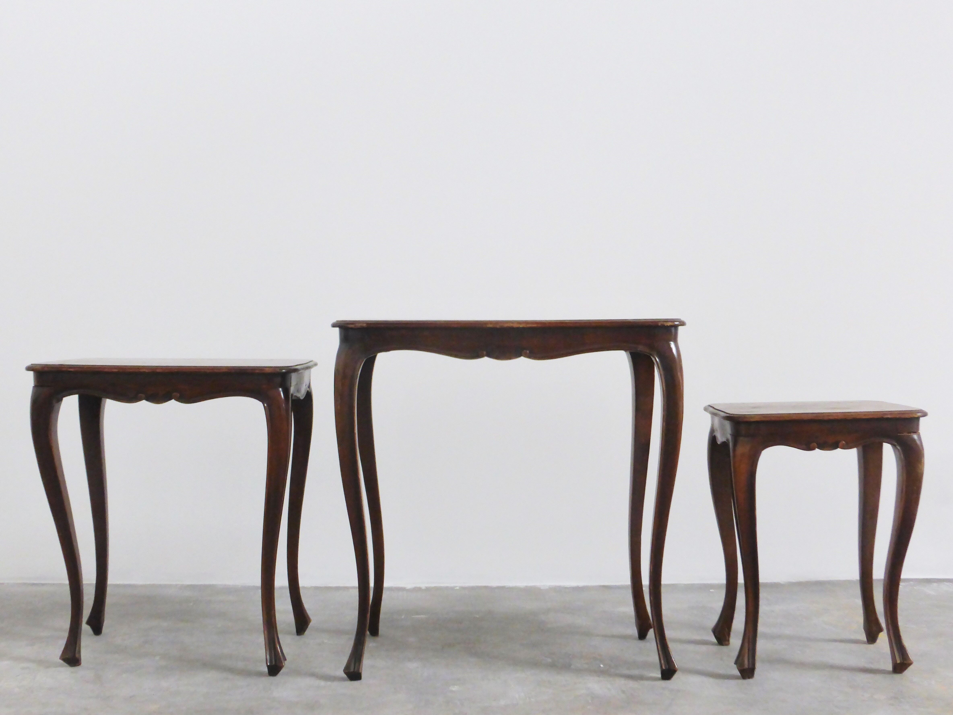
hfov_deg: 46.8
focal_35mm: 40
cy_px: 358
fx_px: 1101
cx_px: 476
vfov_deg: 36.0
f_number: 3.9
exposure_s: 1/50
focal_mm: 6.9
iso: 400
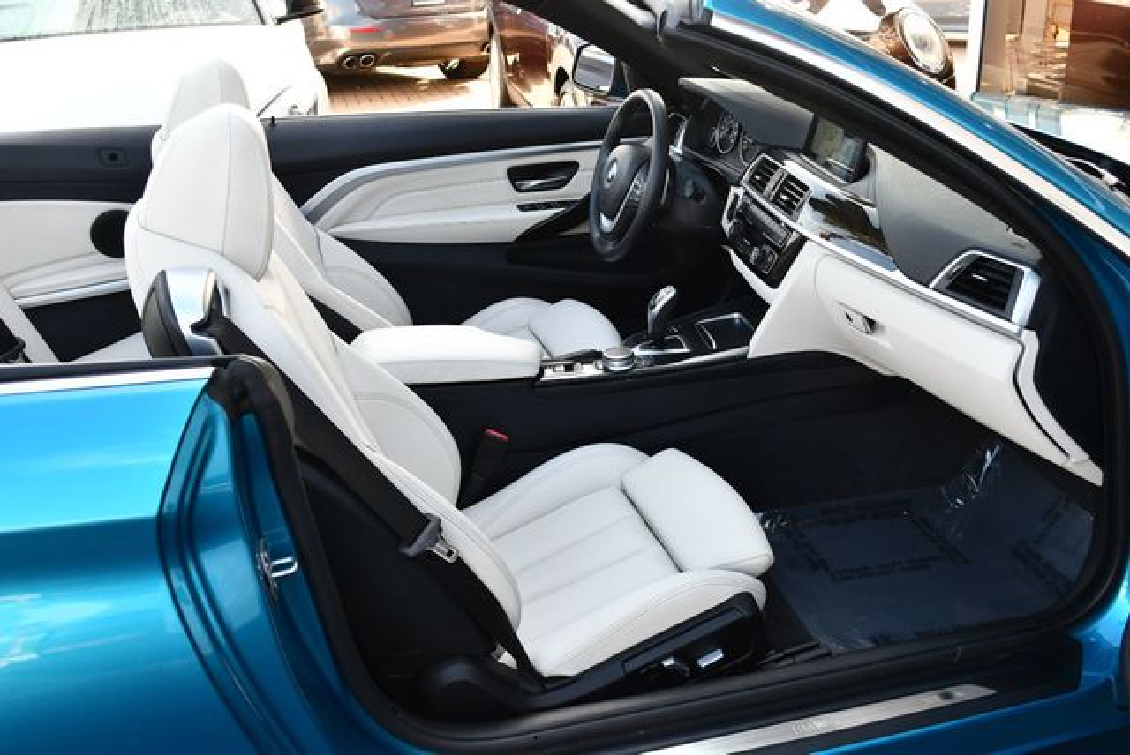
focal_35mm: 36
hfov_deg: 53.1
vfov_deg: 36.9
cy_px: 378
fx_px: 1131
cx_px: 565
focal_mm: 18
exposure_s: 1/250
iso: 400
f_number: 4.5
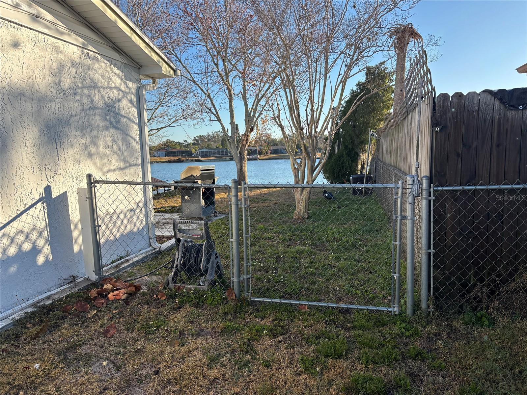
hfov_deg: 67.3
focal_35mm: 26
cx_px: 264
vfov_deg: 53.1
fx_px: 396
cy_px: 198
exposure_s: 1/1522
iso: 50
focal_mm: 5.96
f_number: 1.6
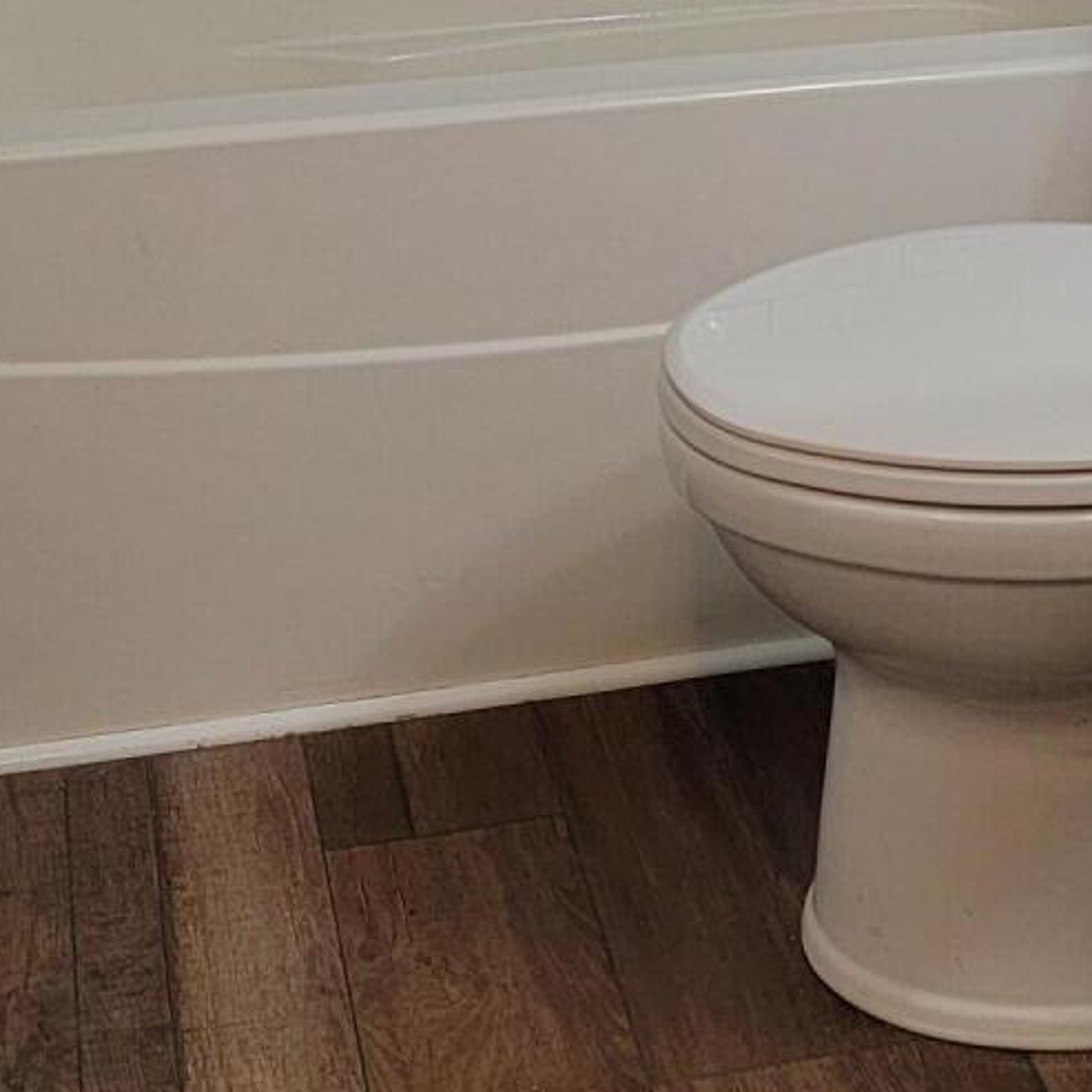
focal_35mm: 86
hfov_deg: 20.0
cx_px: 813
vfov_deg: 18.7
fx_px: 3069
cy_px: -337
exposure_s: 1/120
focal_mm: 6.7
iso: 160
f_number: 1.8
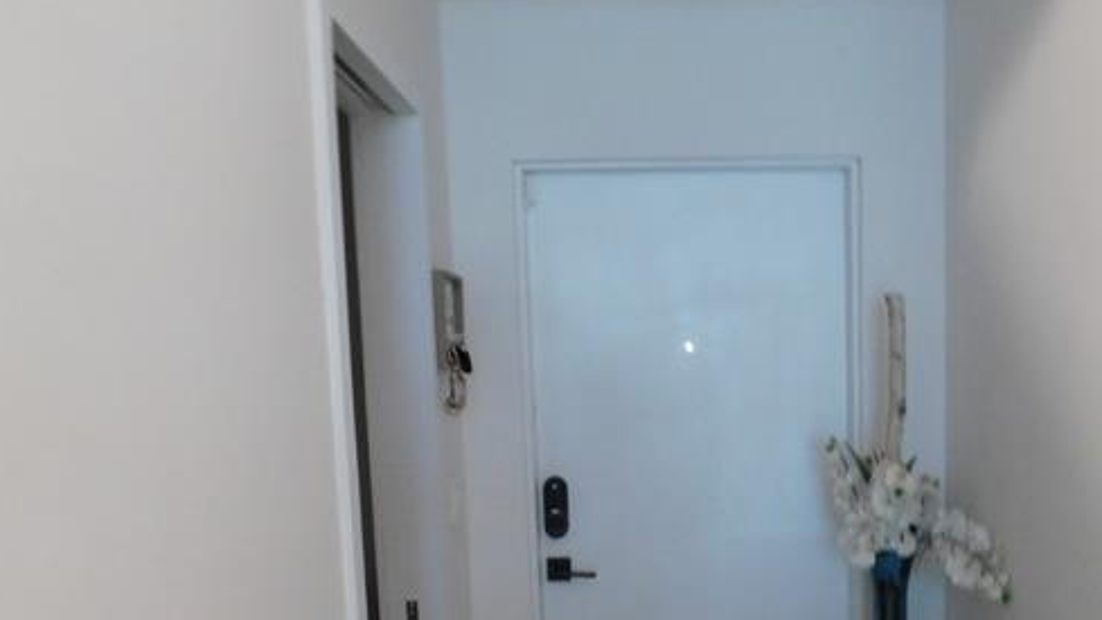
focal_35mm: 41
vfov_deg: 28.2
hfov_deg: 48.8
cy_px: 523
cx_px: 708
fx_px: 1198
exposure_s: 1/8
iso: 450
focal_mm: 4
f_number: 3
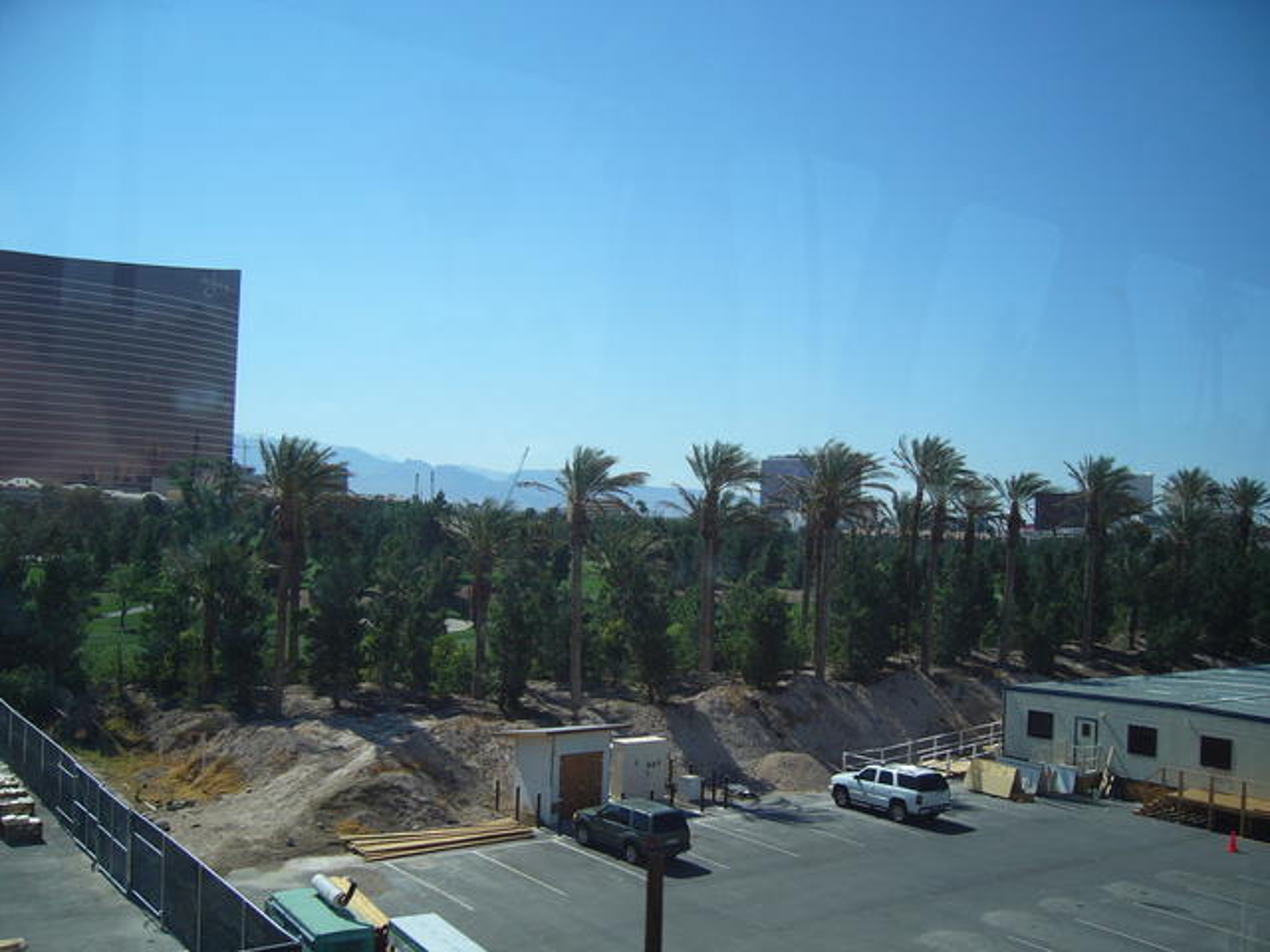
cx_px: 635
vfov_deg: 40.7
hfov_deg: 52.6
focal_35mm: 35
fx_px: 1284
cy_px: 476
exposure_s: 1/400
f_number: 2.8
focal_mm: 5.8
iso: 50
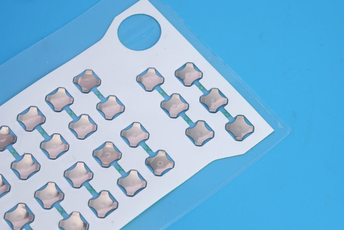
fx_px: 1003
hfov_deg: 19.5
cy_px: 115
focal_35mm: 105
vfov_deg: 13.0
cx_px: 172
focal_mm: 70
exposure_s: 1/125
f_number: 11
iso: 80
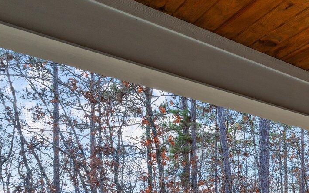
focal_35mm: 47
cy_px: 241
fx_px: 396
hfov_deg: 33.7
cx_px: 380
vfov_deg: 24.4
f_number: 8
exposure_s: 1/30
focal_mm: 16
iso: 320
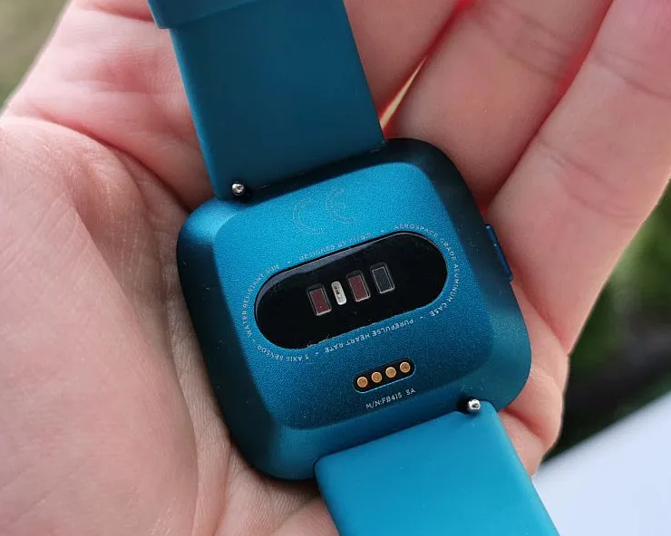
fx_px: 1132
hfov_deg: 33.0
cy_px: 271
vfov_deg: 26.7
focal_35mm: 57
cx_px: 335
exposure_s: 1/157
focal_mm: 5.56
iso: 50
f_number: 1.6
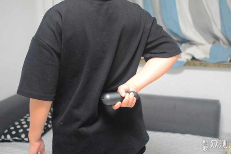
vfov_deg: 25.7
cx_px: 116
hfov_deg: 37.9
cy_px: 77
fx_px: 337
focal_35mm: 52
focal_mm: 35
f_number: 1.8
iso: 3200
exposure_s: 1/125
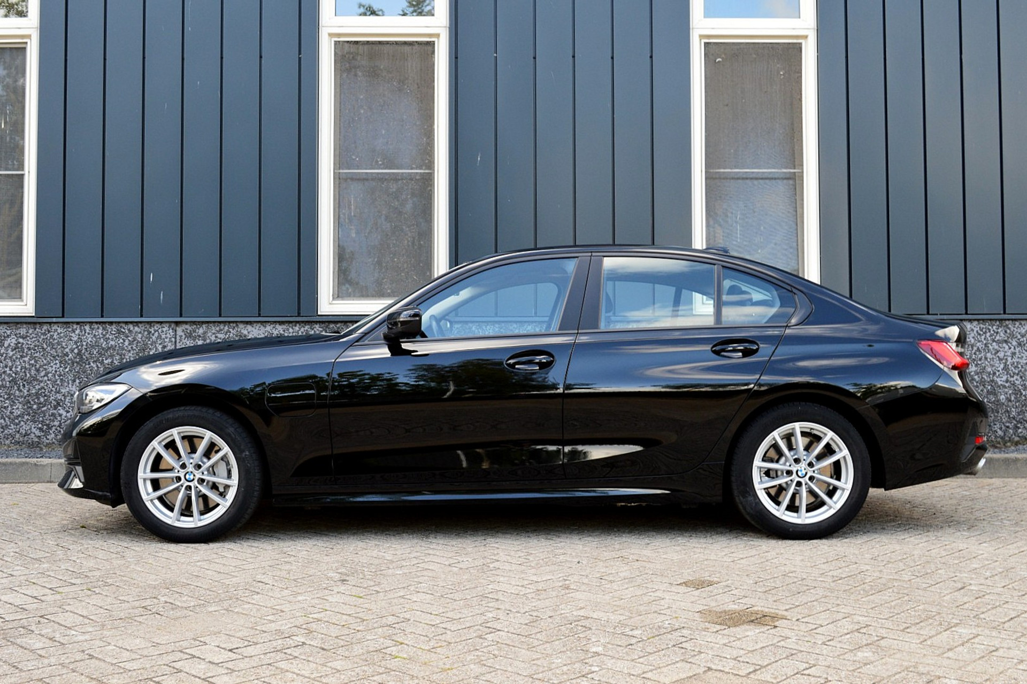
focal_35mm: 39
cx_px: 514
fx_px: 1112
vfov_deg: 34.2
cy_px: 342
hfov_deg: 49.6
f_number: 9
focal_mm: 26
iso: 400
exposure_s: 1/100
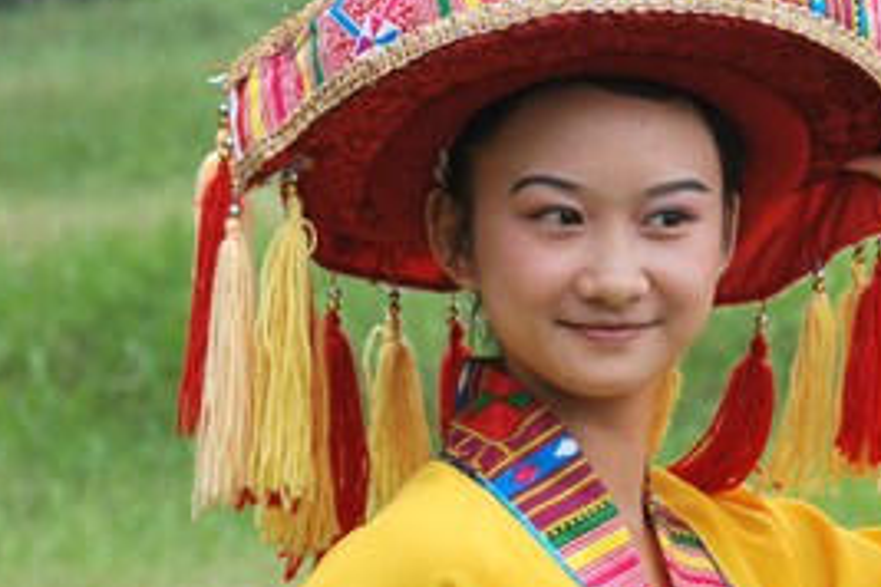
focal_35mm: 295
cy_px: 195
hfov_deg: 7.0
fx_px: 7226
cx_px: 713
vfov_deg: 4.7
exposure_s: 1/40
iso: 200
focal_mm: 75
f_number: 5.6
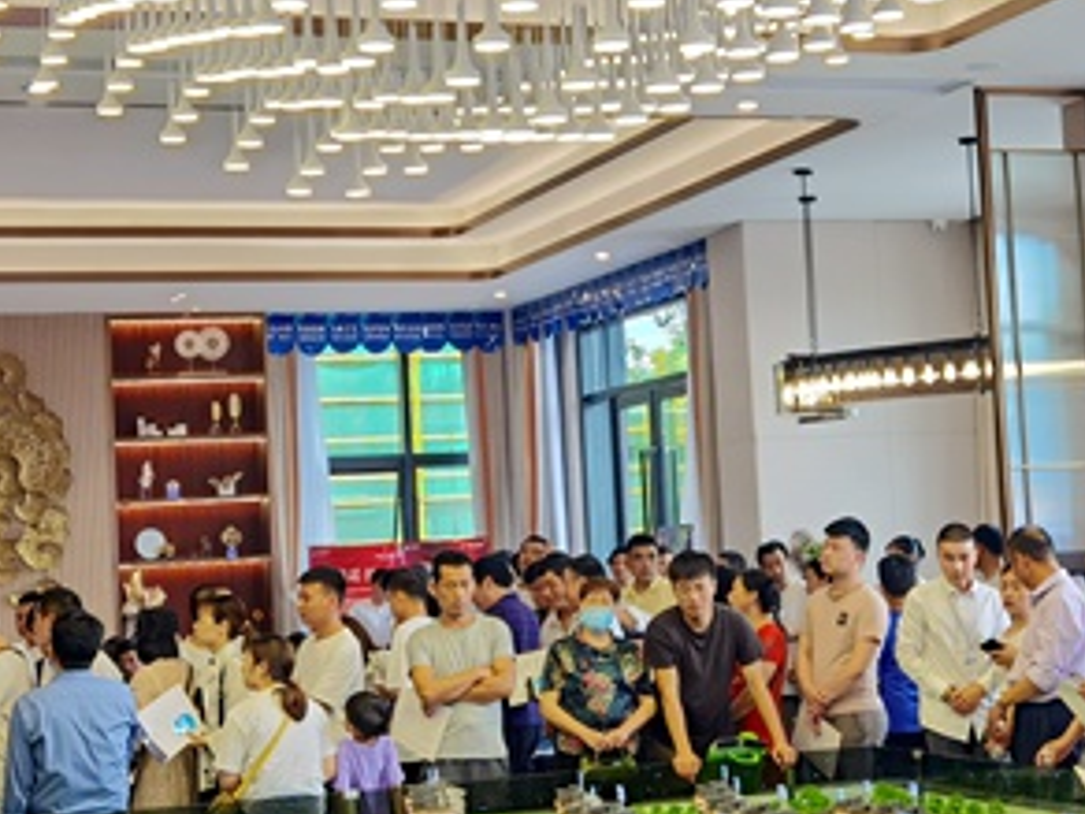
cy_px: 383
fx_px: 2319
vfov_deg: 19.9
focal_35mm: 74
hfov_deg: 26.3
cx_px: 613
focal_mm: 6.71
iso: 50
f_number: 1.9
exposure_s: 1/100
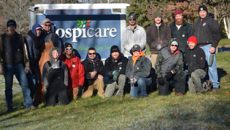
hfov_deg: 22.9
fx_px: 567
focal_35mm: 93
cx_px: 117
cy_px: 36
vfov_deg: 13.0
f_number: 5.6
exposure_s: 1/125
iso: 100
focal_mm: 48
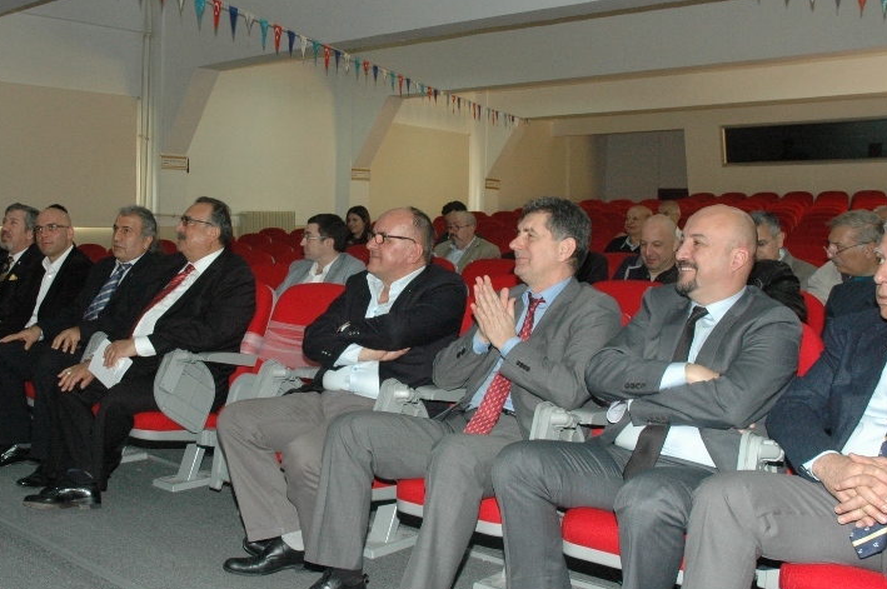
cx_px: 291
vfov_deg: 34.1
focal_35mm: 39
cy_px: 282
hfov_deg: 48.7
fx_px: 960
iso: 1000
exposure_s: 1/60
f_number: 6.3
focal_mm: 18
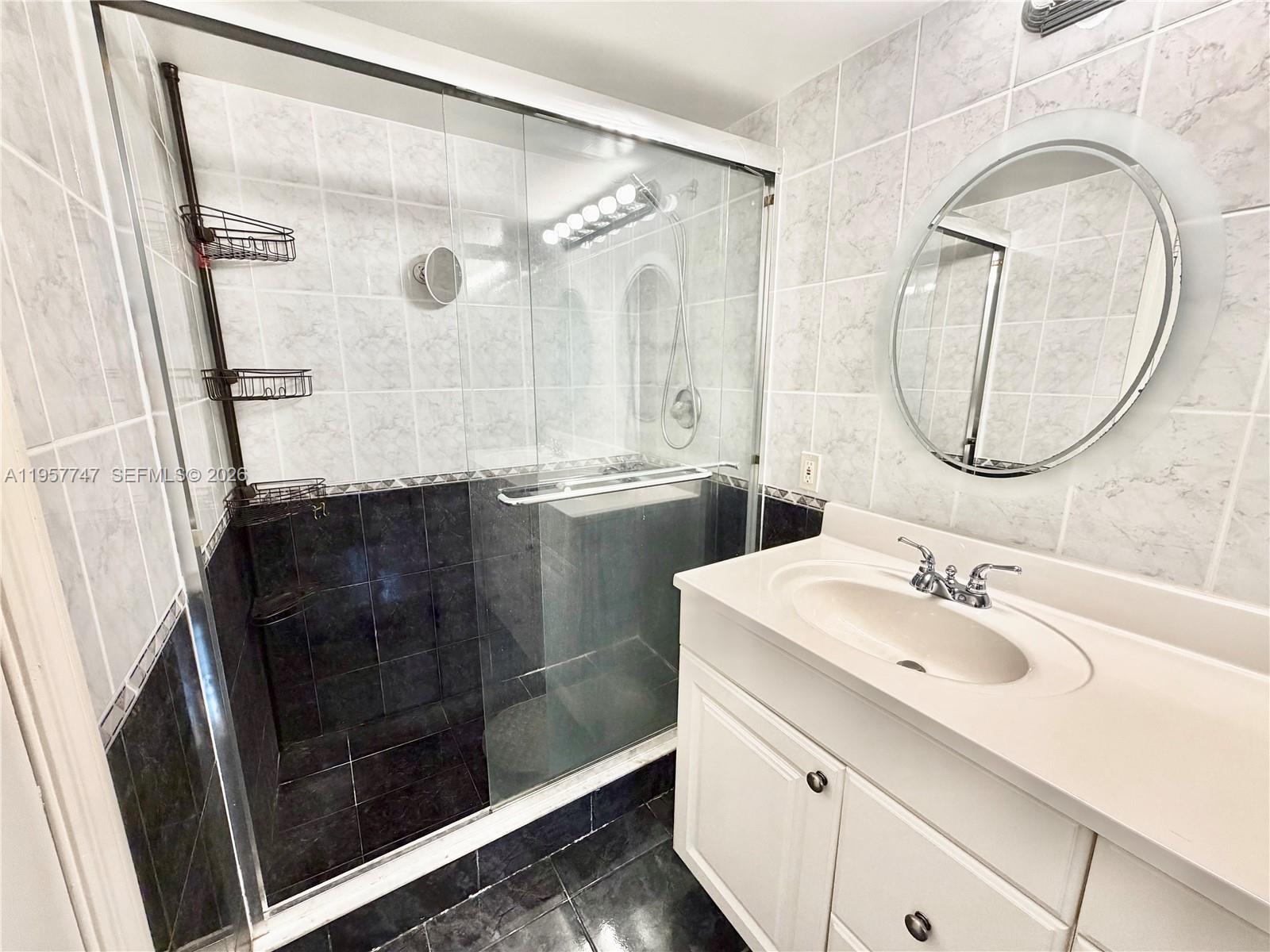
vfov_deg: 85.7
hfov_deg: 102.1
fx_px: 514
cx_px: 635
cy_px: 476
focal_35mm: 14
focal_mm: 2.22
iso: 320
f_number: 2.2
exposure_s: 1/120
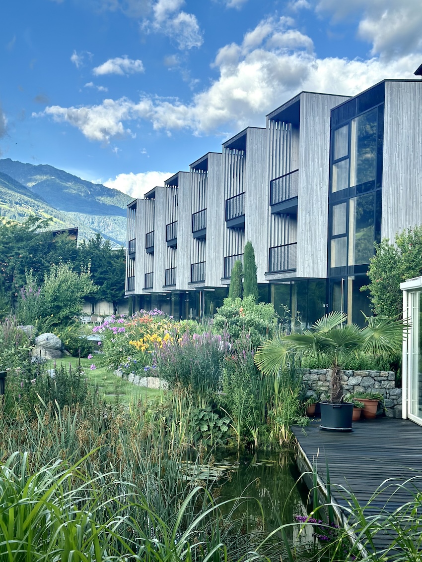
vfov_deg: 39.7
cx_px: 211
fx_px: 781
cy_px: 281
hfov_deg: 30.3
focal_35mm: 48
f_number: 1.78
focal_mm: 6.86
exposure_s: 1/1395
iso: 80
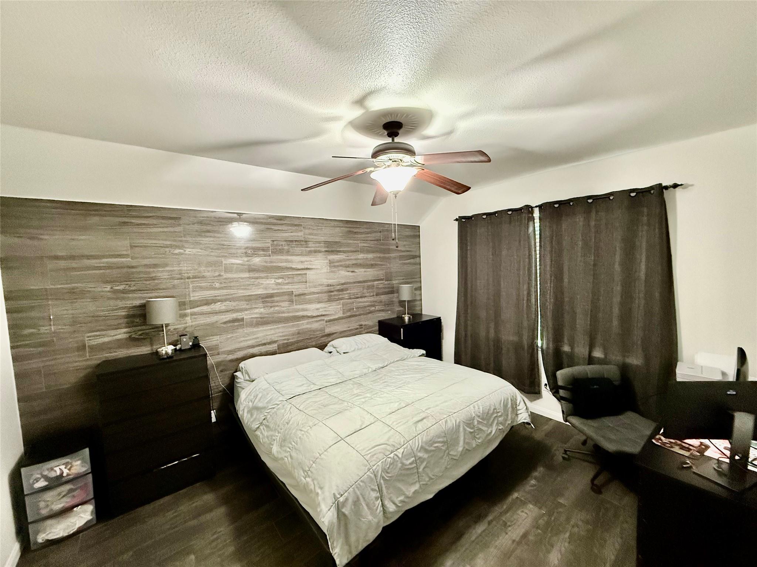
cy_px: 284
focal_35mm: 14
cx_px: 378
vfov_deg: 85.7
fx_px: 306
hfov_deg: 102.1
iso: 1000
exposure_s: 1/60
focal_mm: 2.22
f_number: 2.2
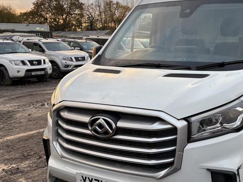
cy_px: 91
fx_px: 309
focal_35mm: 44
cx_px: 193
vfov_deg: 32.9
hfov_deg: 41.2
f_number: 1.6
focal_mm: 5.96
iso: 32
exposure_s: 1/153
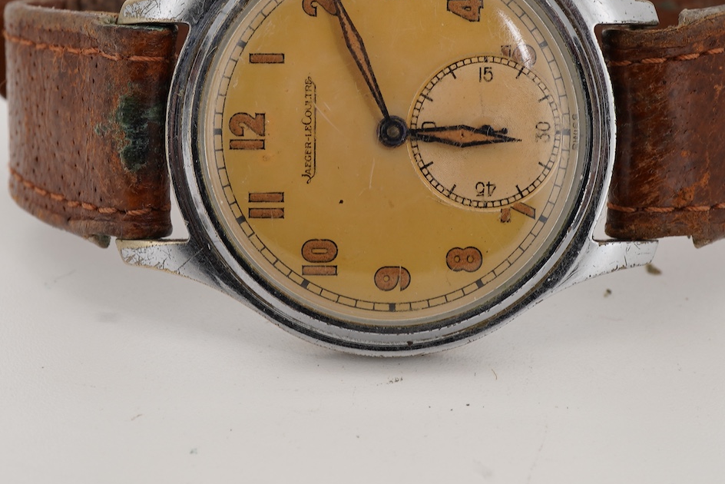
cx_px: 359
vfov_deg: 18.1
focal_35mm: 75
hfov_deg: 27.0
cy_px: 160
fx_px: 1511
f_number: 22
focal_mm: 30
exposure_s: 1/160
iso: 160
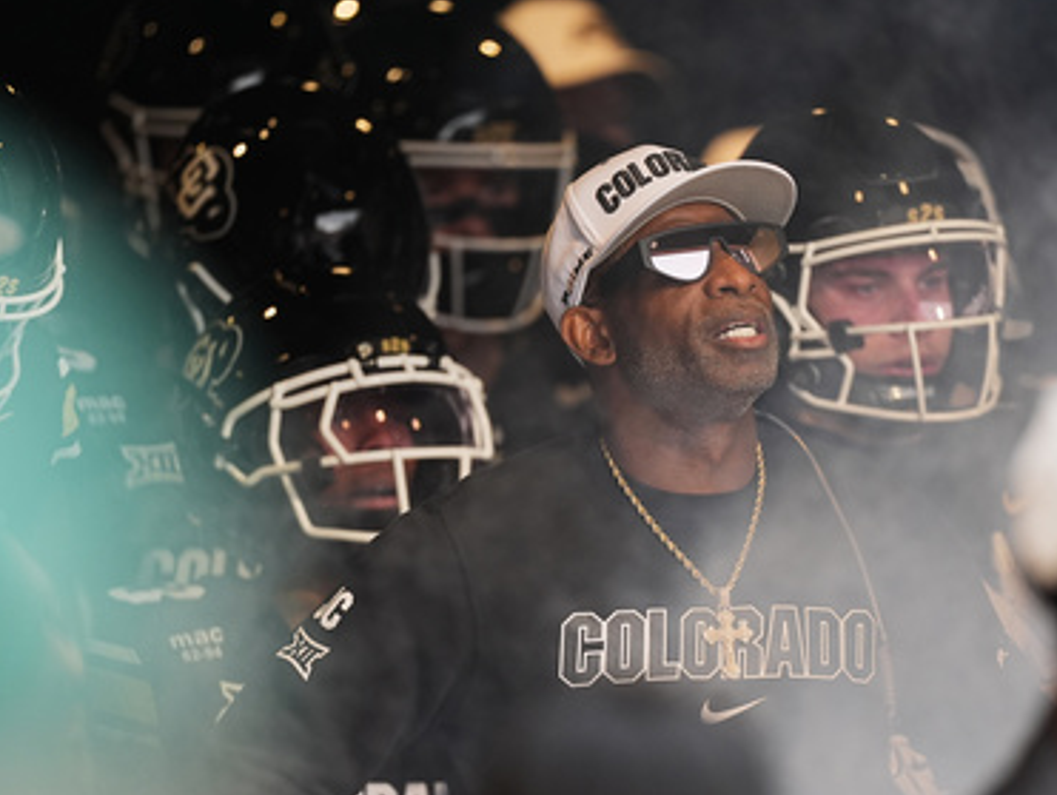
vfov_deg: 1.9
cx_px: 675
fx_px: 24299
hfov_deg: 2.5
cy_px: 466
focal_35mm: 795
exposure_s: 1/320
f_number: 4
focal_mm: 600
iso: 1000
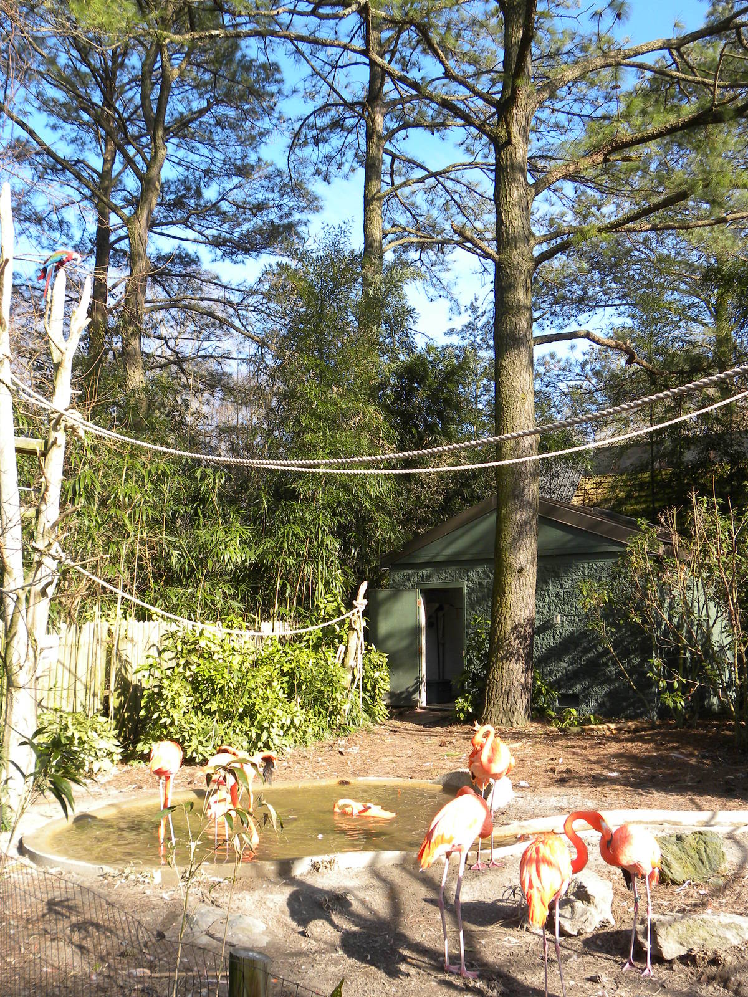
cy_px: 498
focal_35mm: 33
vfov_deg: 55.4
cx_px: 374
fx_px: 951
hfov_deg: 42.9
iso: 64
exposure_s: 1/144
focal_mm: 5.9
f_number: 4
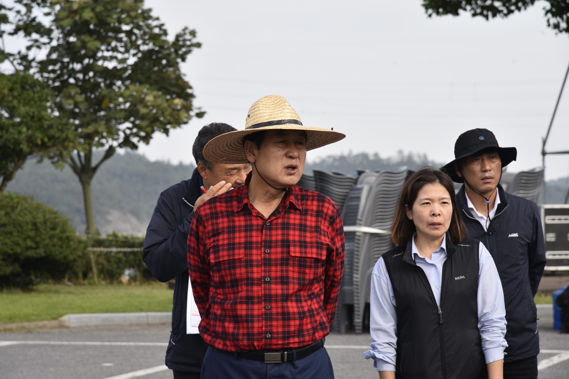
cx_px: 284
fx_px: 1897
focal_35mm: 120
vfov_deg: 11.4
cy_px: 190
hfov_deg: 17.1
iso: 100
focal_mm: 120
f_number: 8
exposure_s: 1/100
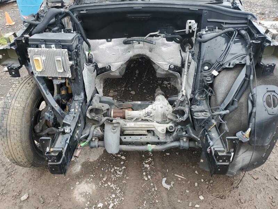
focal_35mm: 26
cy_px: 104
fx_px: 209
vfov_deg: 53.1
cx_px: 139
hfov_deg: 67.3
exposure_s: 1/333
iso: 50
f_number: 1.5
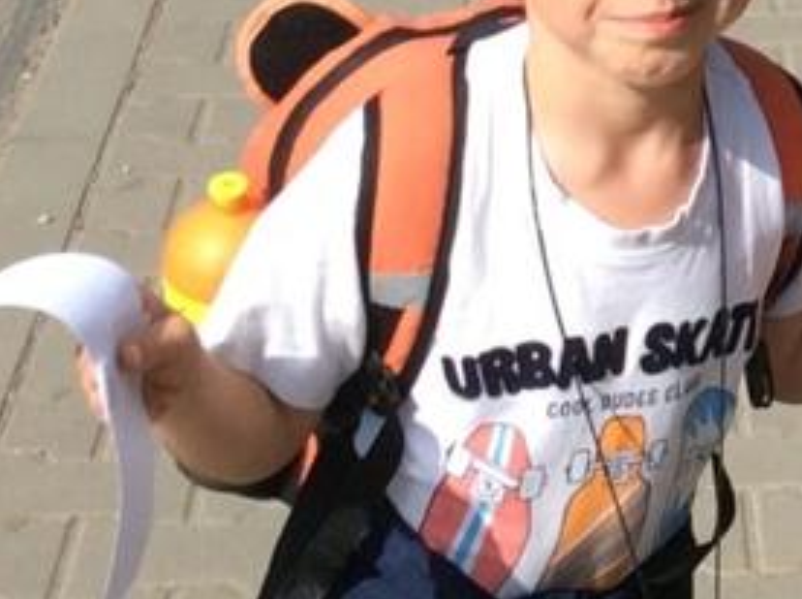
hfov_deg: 12.5
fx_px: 3585
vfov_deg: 9.4
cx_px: 912
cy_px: -132
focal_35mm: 155
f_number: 2.4
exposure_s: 1/1300
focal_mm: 3.3
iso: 32
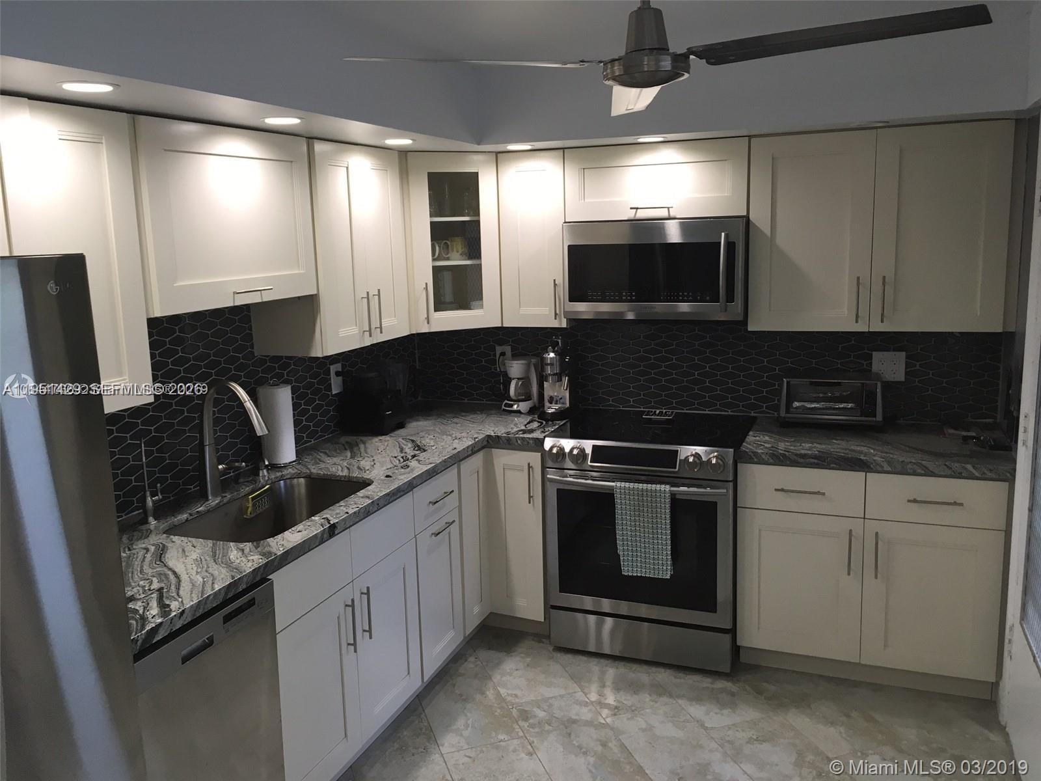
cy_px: 390
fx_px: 872
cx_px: 520
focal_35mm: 29
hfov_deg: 61.7
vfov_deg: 48.2
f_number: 2.2
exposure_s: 1/30
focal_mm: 4.15
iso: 25
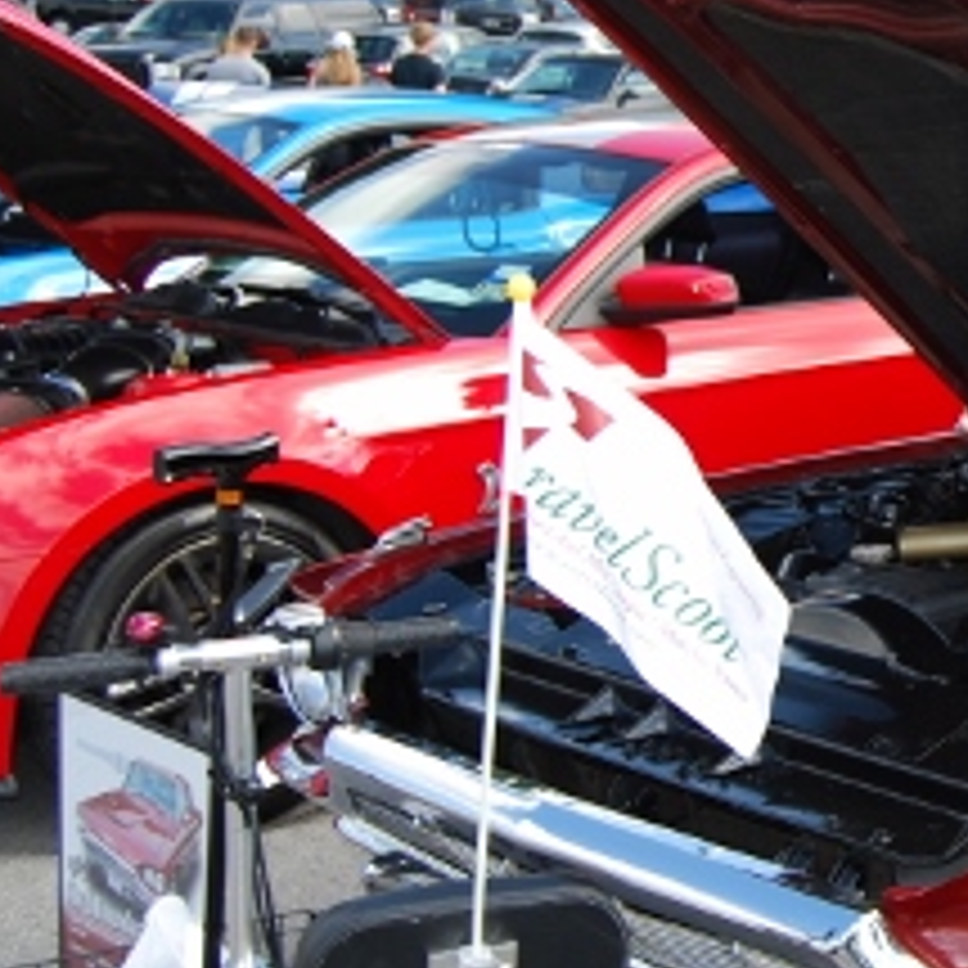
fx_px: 2404
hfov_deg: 21.0
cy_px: 410
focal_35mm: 76
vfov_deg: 22.7
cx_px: 1207
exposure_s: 1/200
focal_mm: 20
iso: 100
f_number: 4.5
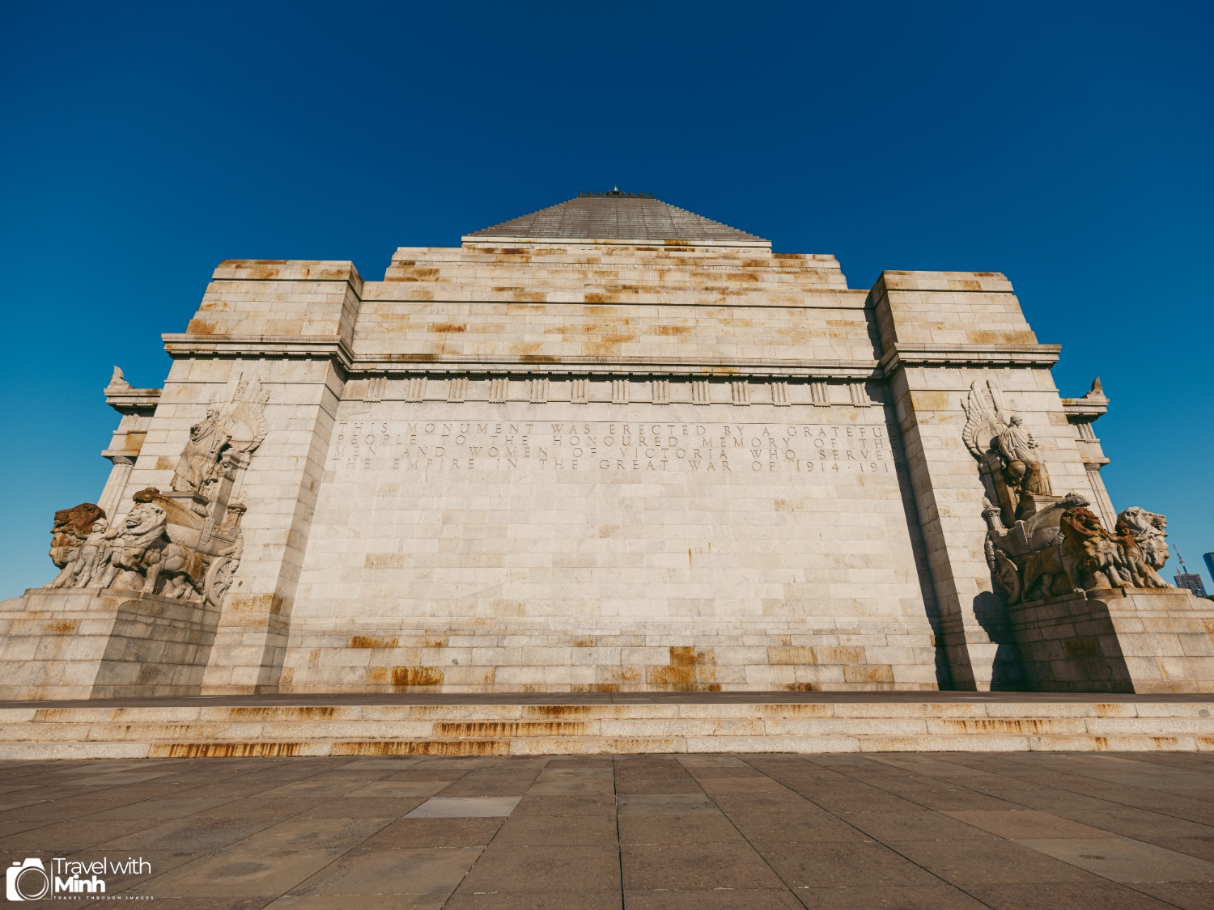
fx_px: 561
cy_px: 455
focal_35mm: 16
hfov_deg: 94.5
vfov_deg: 78.1
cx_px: 607
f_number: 8
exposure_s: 1/640
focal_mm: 20
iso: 200
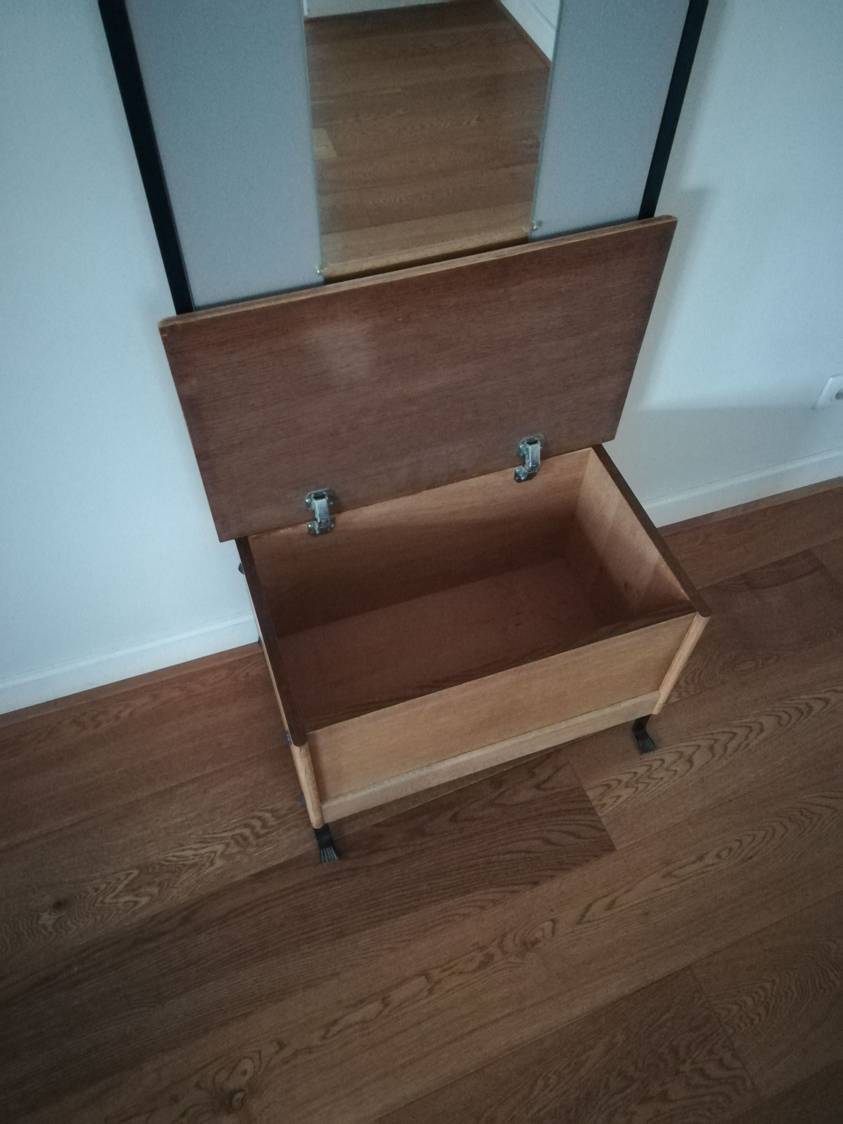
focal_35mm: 26
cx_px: 422
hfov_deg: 53.1
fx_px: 844
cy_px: 562
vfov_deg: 67.3
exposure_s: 1/14.3
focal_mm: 3.83
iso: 3200
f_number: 2.2
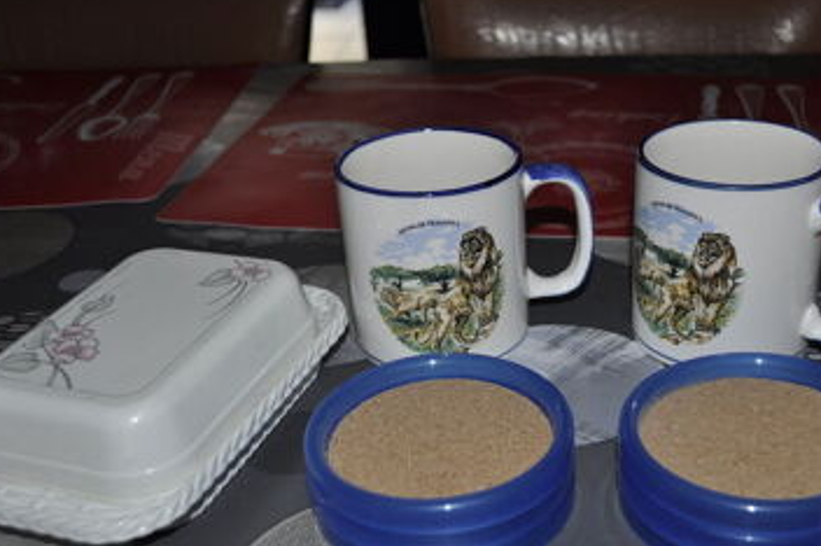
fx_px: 1025
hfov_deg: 43.4
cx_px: 492
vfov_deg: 29.6
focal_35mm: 45
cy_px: 358
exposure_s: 1/60
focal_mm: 22
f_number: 4
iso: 220
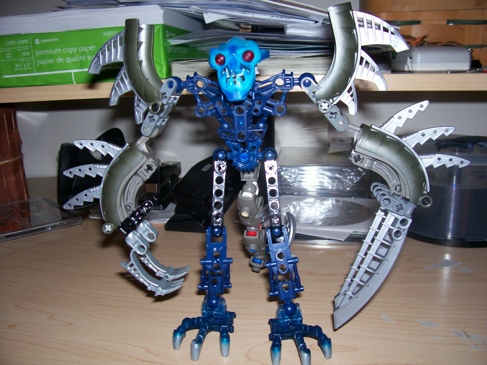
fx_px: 478
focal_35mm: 34
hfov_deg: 54.0
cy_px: 182
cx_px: 244
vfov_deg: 41.8
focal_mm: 5.6
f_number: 2.7
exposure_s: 1/64
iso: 80
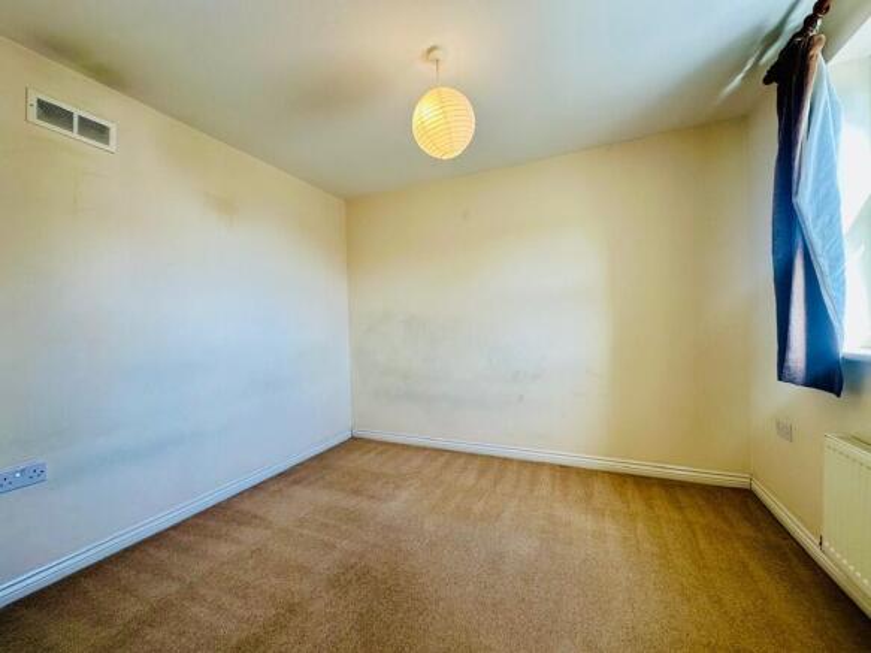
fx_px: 352
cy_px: 326
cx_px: 436
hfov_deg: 102.1
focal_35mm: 14
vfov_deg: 85.7
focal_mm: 2.22
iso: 80
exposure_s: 1/100
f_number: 2.2
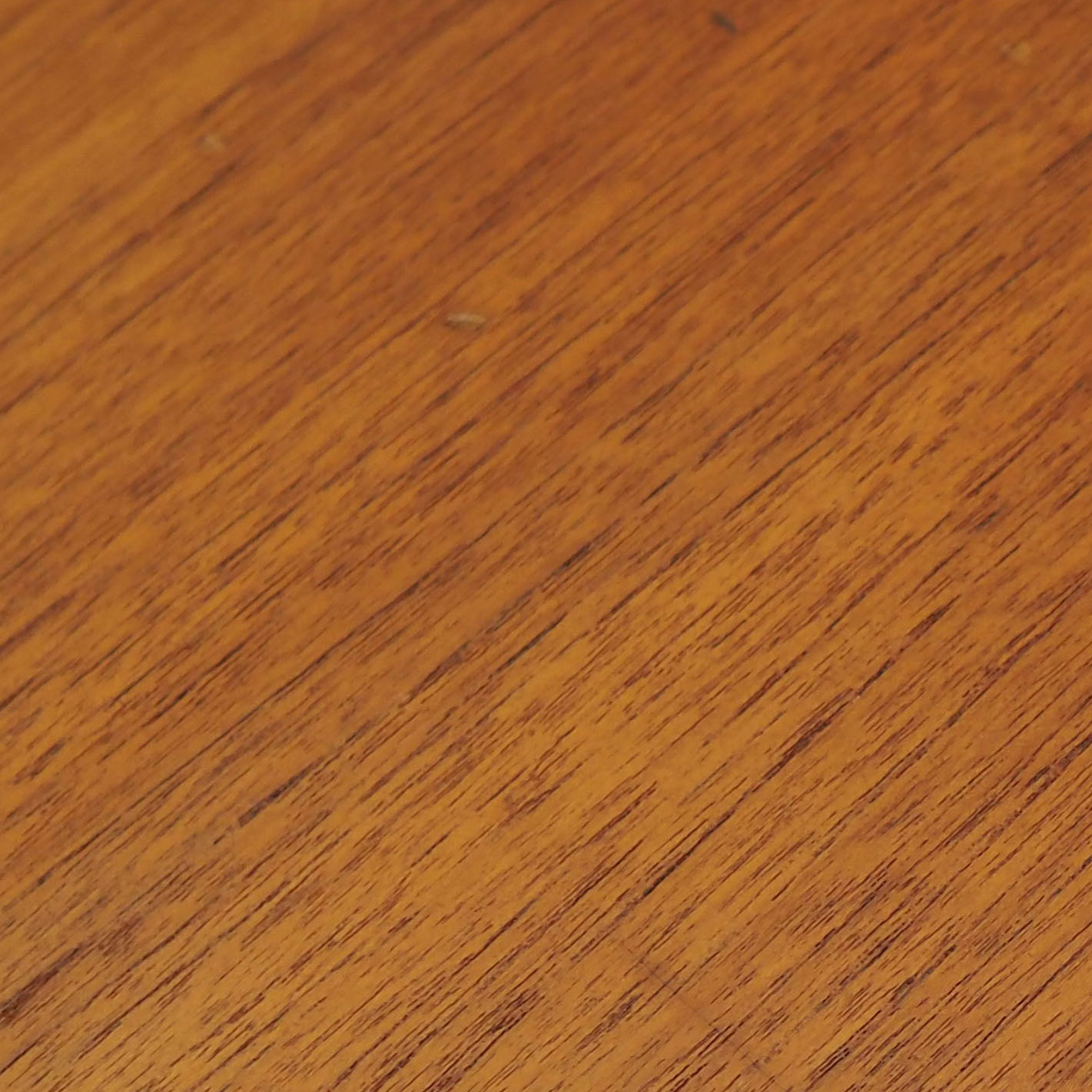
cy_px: 994
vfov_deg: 16.1
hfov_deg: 15.7
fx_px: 3819
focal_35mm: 107
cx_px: 1293
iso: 500
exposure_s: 1/100
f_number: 2.5
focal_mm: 17
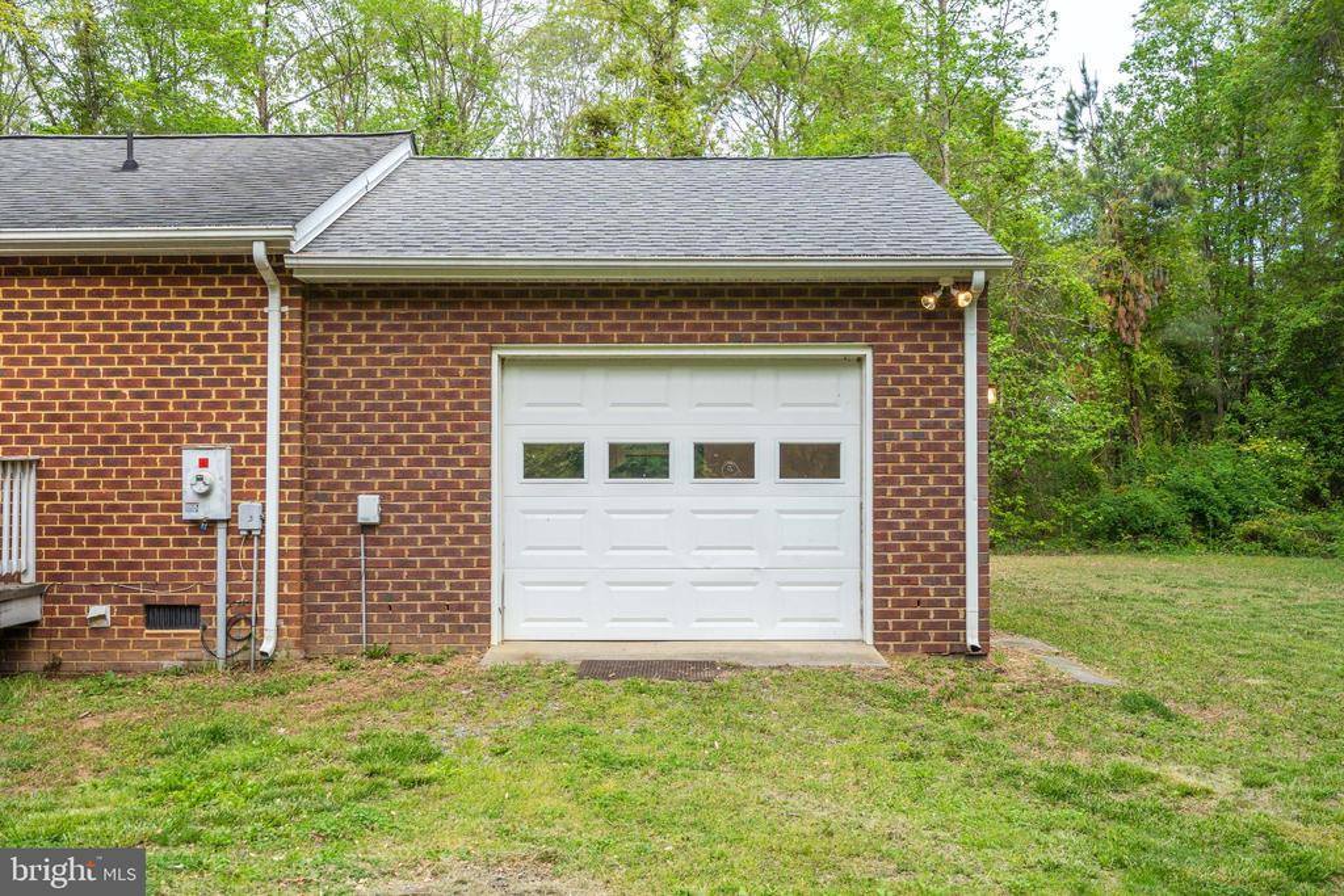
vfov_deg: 37.9
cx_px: 672
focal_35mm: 35
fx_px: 1307
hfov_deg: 54.4
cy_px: 448
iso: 100
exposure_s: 1/60
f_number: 8
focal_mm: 35
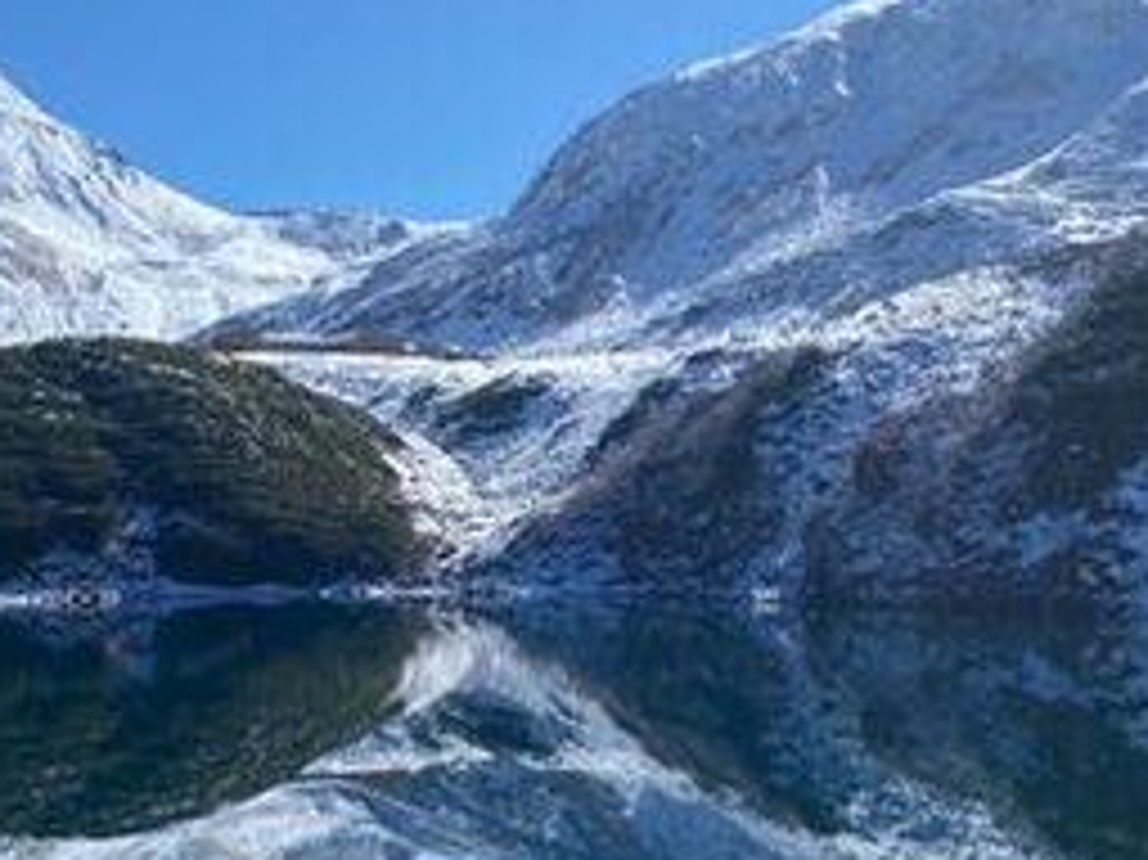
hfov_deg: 31.5
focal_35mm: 61
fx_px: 2022
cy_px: 457
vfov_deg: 24.0
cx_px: 425
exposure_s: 1/4808
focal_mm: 4.25
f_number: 1.8
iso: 32
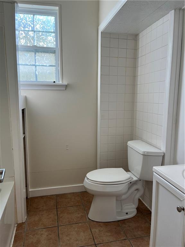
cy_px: 124
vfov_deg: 67.3
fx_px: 185
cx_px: 92
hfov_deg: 53.1
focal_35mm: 26
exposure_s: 1/120
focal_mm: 5.1
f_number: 1.6
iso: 80
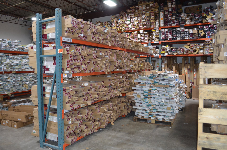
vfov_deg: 47.7
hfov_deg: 67.5
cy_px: 75
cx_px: 114
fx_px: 170
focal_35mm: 27
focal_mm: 18
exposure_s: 1/60
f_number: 3.5
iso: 720
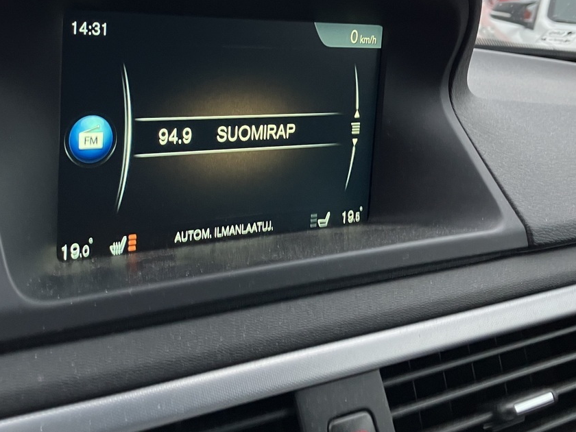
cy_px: 115
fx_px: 799
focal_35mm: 48
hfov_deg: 39.5
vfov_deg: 29.8
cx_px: 239
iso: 64
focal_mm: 3.99
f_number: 1.8
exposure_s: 1/63
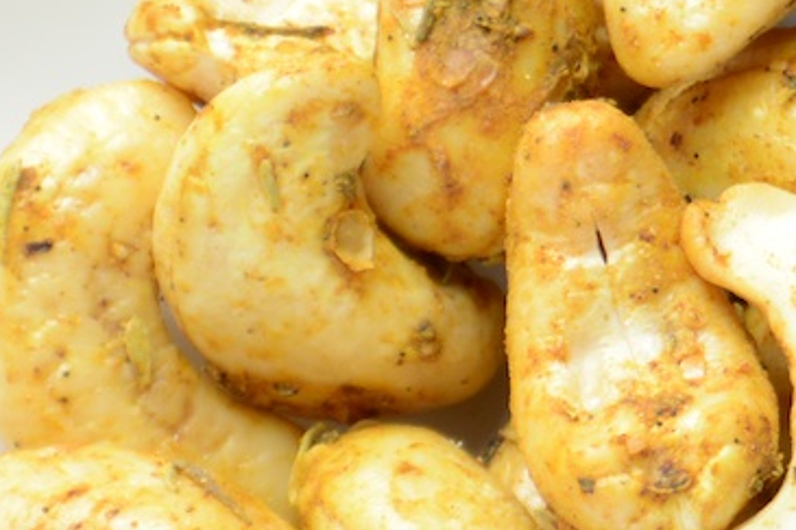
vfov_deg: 3.0
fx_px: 9983
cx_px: 794
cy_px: 188
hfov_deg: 4.6
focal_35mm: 452
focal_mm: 55
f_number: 7.1
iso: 100
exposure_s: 1/30
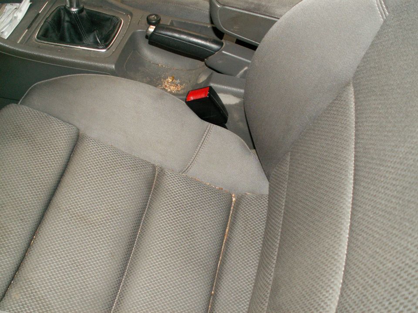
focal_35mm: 35
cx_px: 209
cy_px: 156
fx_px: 423
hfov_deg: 52.6
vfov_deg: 40.7
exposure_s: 1/40
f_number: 2.8
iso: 160
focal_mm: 5.86
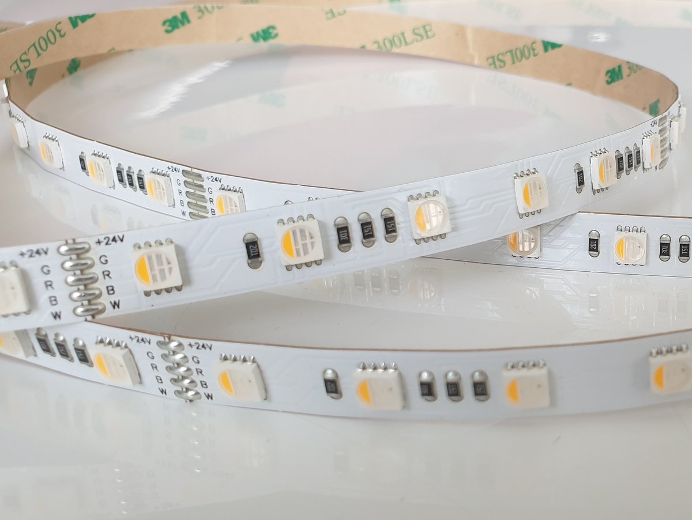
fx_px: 520
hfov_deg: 67.2
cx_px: 346
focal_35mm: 26
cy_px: 260
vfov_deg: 53.2
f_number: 2.4
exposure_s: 1/60
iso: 50
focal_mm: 4.3
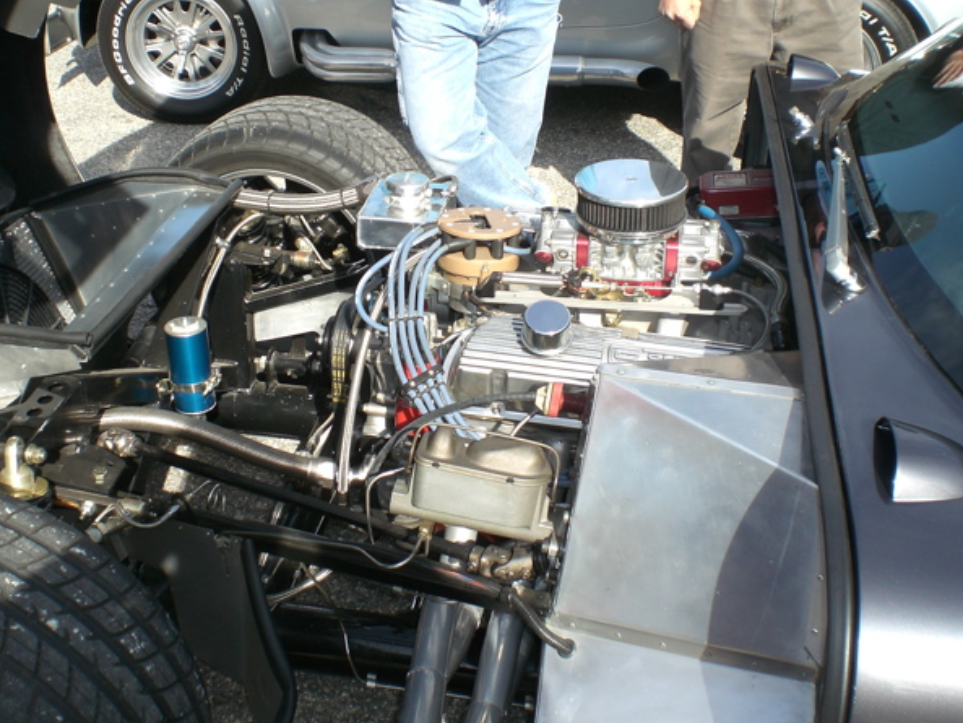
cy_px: 366
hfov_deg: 45.8
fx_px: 1141
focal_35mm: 41
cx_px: 463
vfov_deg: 35.1
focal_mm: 6.3
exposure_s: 1/200
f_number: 4.4
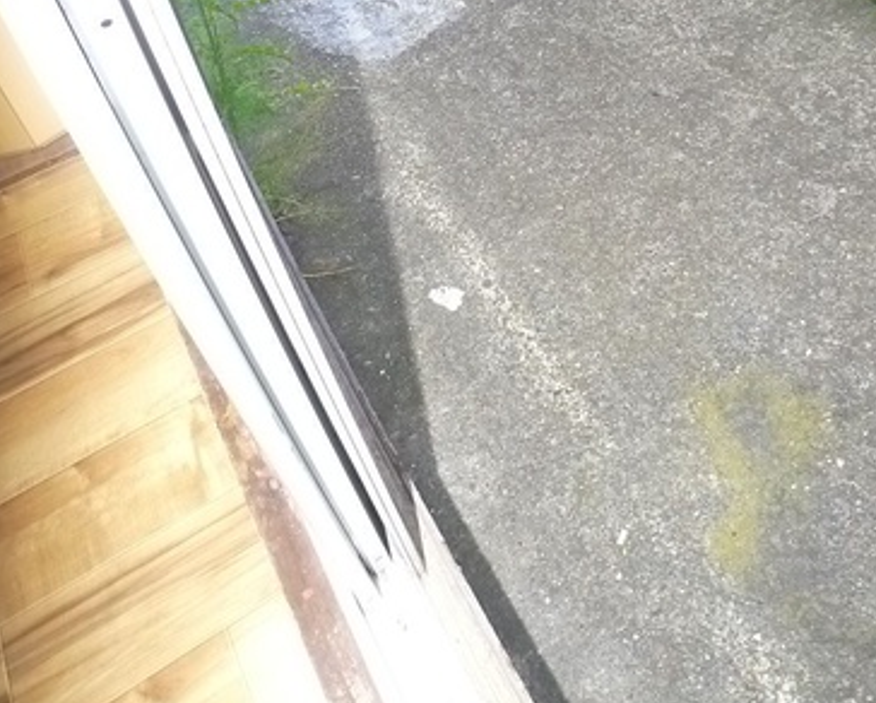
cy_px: -26
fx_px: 1168
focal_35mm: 45
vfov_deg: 30.7
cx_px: 608
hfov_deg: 40.4
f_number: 2.2
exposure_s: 1/100
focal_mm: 5.1
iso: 400
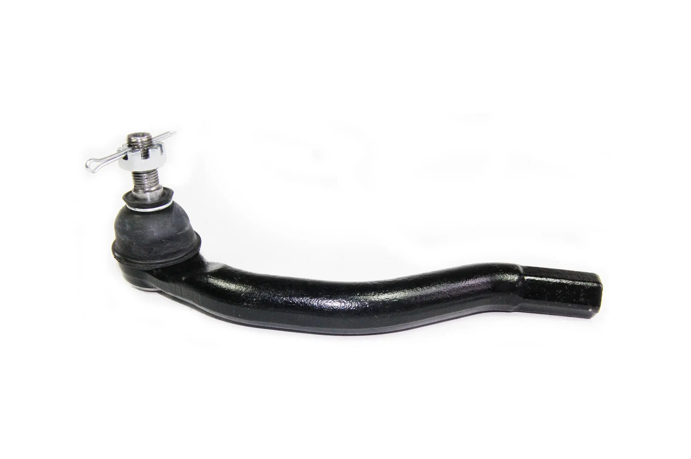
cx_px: 346
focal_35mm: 33
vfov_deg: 39.9
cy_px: 230
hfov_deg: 57.3
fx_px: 633
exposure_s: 1/50
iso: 800
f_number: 16
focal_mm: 22
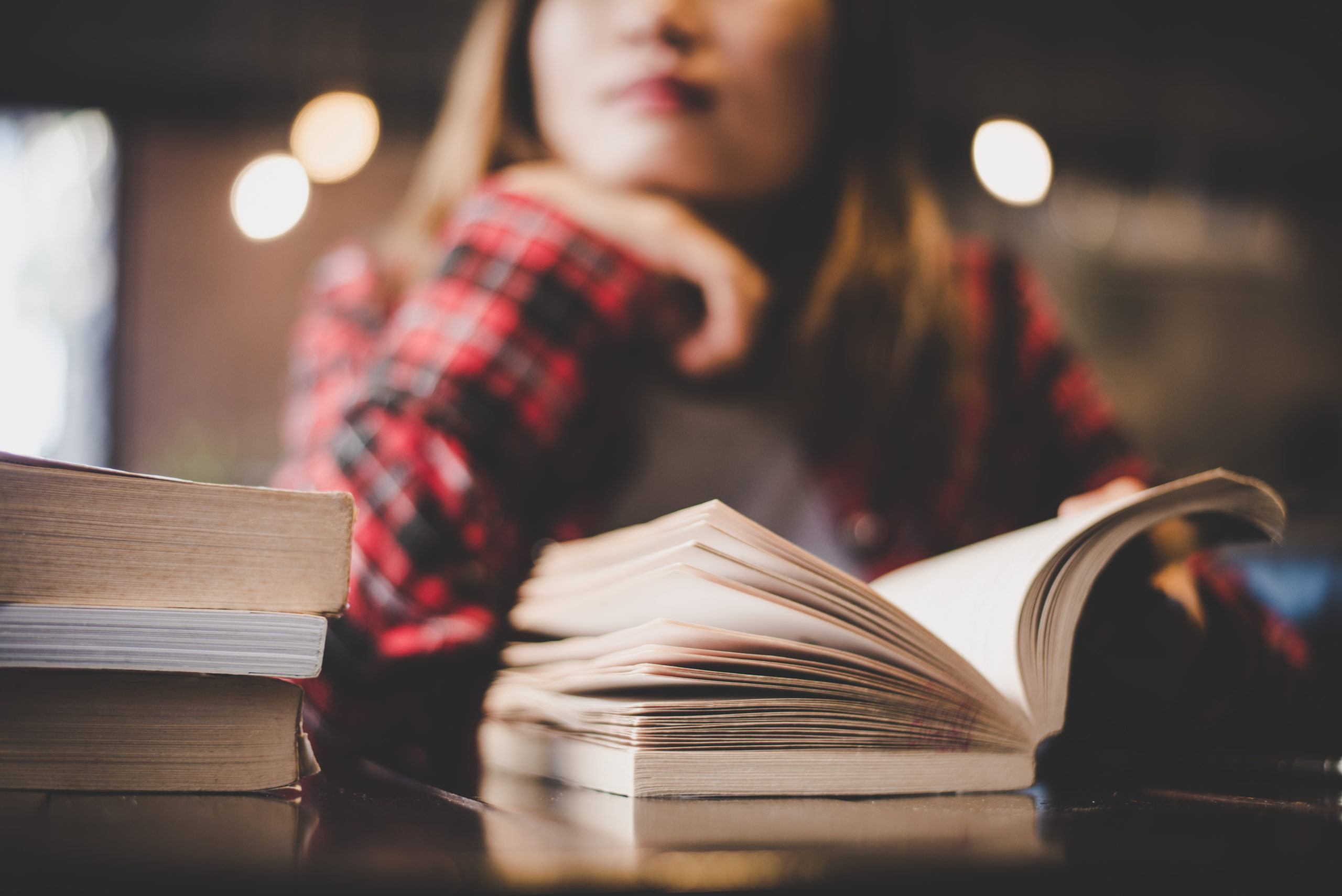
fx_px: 1865
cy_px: 448
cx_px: 671
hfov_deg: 39.6
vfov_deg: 27.0
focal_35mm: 50
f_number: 1.8
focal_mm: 50
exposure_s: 1/125
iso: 250
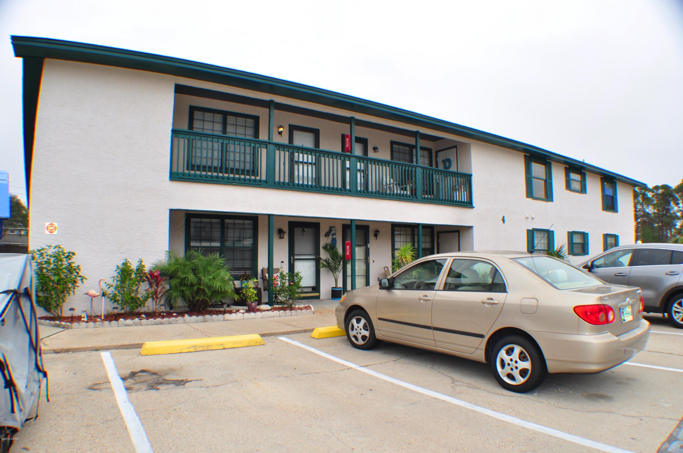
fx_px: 512
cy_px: 226
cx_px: 342
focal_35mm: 27
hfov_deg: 67.4
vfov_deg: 47.8
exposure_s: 1/200
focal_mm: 18
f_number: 10
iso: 200
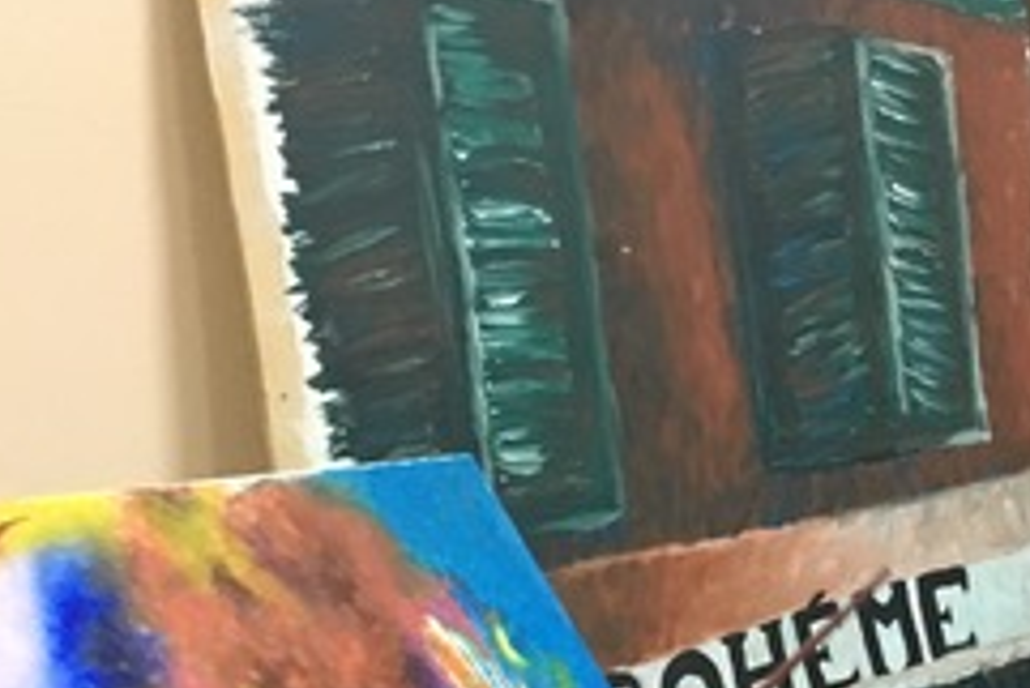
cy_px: 974
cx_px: 987
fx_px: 2290
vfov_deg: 15.9
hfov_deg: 24.4
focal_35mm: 80
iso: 500
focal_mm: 4.15
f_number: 2.2
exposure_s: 1/17
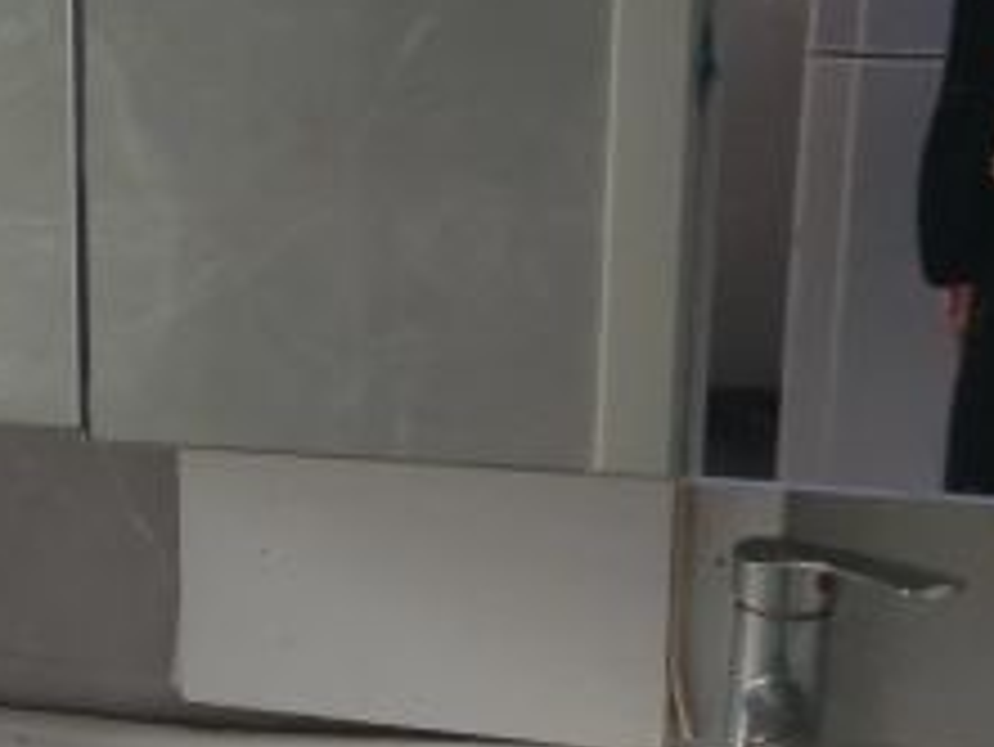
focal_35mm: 87
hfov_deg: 19.4
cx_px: -531
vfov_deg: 17.0
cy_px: 459
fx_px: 2500
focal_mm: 6.72
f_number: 1.69
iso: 1023
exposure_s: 1/50
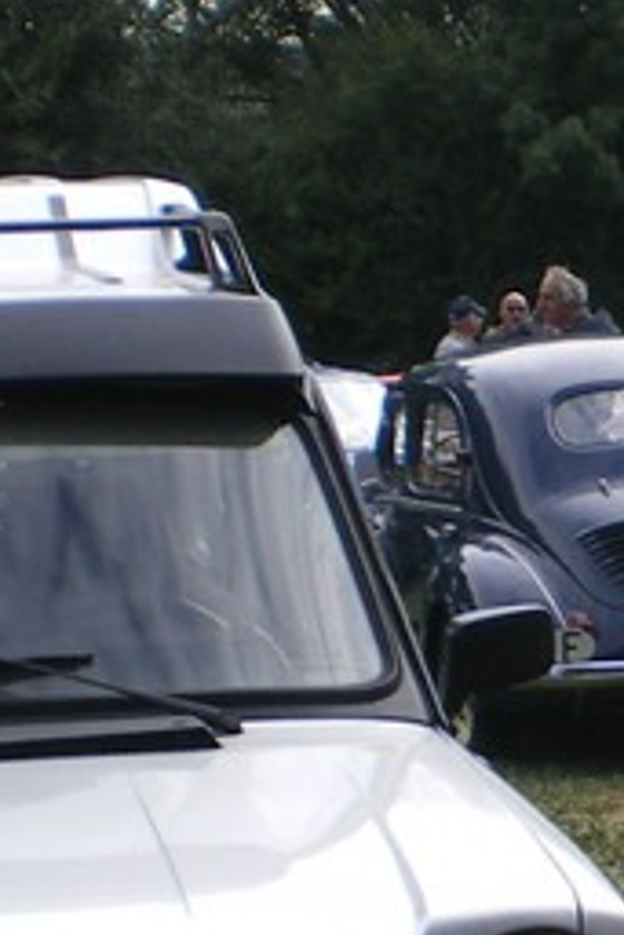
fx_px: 4050
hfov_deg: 8.6
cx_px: 994
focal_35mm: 156
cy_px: 709
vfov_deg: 13.1
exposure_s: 1/160
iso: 50
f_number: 4.6
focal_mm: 6.3
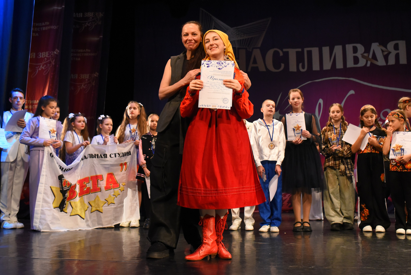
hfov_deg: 54.4
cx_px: 206
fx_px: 400
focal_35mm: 35
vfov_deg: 37.9
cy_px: 138
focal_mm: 35
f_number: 6.3
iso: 5000
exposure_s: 1/250
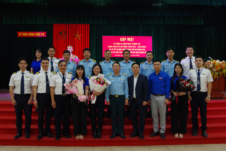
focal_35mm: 31
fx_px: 195
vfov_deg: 42.3
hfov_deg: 60.3
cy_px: 76
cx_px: 113
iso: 3200
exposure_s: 1/50
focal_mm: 21
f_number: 8
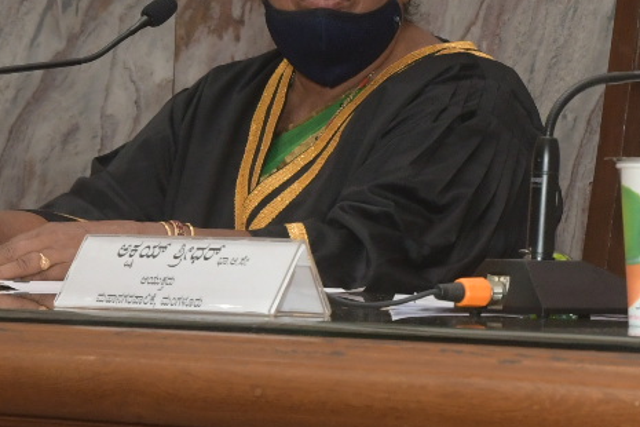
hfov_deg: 9.6
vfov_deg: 6.5
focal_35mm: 209
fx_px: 3715
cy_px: -33
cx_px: 928
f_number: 8
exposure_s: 1/60
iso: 1250
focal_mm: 40
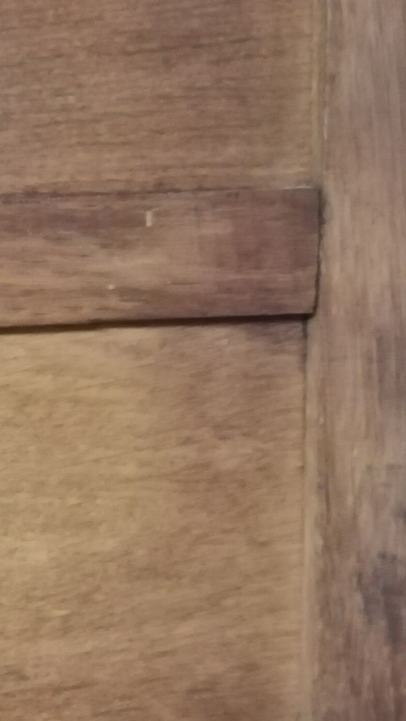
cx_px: -324
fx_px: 1532
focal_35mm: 80
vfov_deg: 26.2
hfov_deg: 13.5
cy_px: 551
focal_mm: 3.83
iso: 1000
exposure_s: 1/14.3
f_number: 2.2
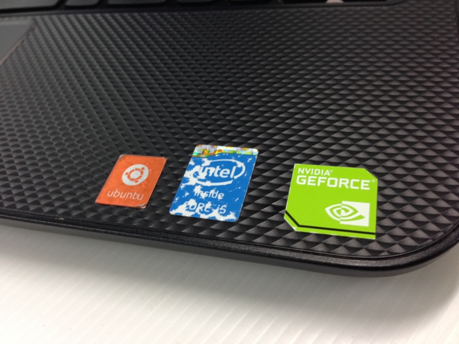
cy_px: 172
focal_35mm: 33
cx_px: 230
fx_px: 438
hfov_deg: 55.4
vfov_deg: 42.9
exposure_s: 1/20
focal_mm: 4.12
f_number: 2.4
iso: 80
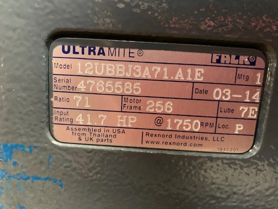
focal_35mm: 26
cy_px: 104
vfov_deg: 53.1
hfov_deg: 67.3
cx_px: 139
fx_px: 209
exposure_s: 1/30
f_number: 1.8
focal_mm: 4.25
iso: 800
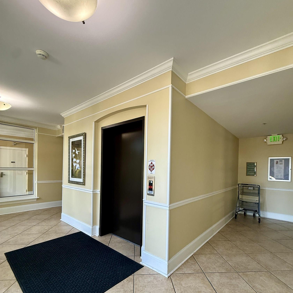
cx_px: 151
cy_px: 171
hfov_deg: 83.9
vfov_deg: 83.3
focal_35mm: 17
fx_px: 163
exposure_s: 1/120
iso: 200
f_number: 2.2
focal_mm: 2.22
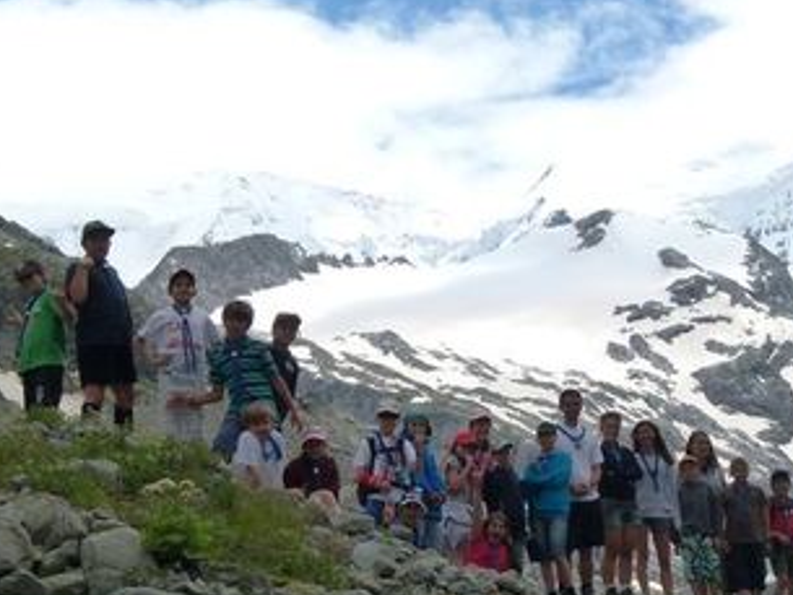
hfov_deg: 15.8
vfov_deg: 11.9
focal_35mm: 124
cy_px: 465
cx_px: 655
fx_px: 2842
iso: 160
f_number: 4
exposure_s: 1/1600
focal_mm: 11.3
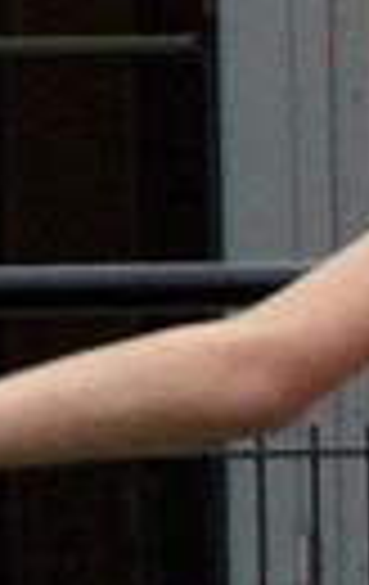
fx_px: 25879
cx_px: 1678
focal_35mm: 1619
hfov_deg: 0.8
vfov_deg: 1.3
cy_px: 1026
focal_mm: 135
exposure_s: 1/250
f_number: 7.1
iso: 640
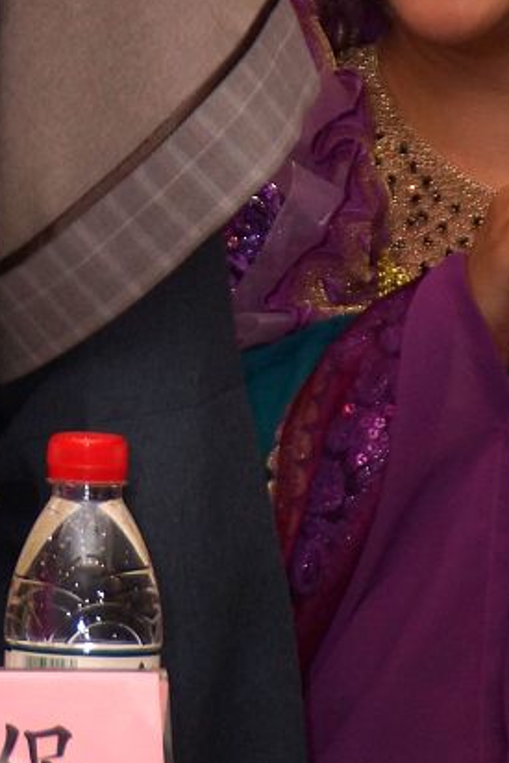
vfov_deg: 2.0
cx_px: -231
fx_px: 21316
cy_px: -204
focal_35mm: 1006
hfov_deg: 1.4
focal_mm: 230
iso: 400
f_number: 6.3
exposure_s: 1/160
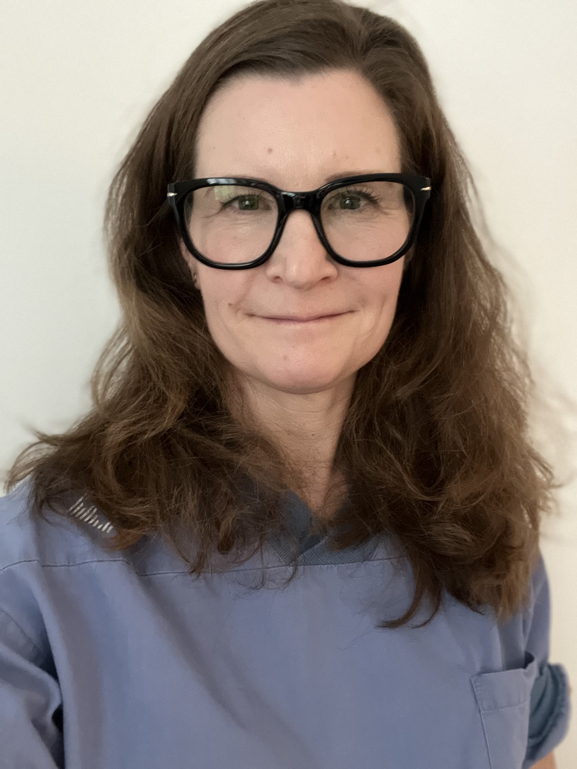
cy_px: 384
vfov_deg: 60.0
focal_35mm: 30
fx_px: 667
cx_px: 288
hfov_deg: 46.8
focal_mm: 2.71
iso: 640
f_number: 2.2
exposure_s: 1/20
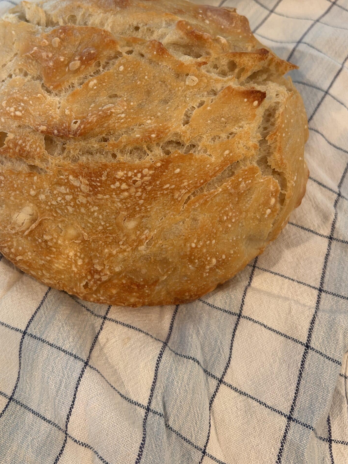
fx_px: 469
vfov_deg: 52.2
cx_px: 130
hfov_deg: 40.4
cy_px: 184
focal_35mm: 35
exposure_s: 1/60
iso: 125
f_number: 1.5
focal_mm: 5.7
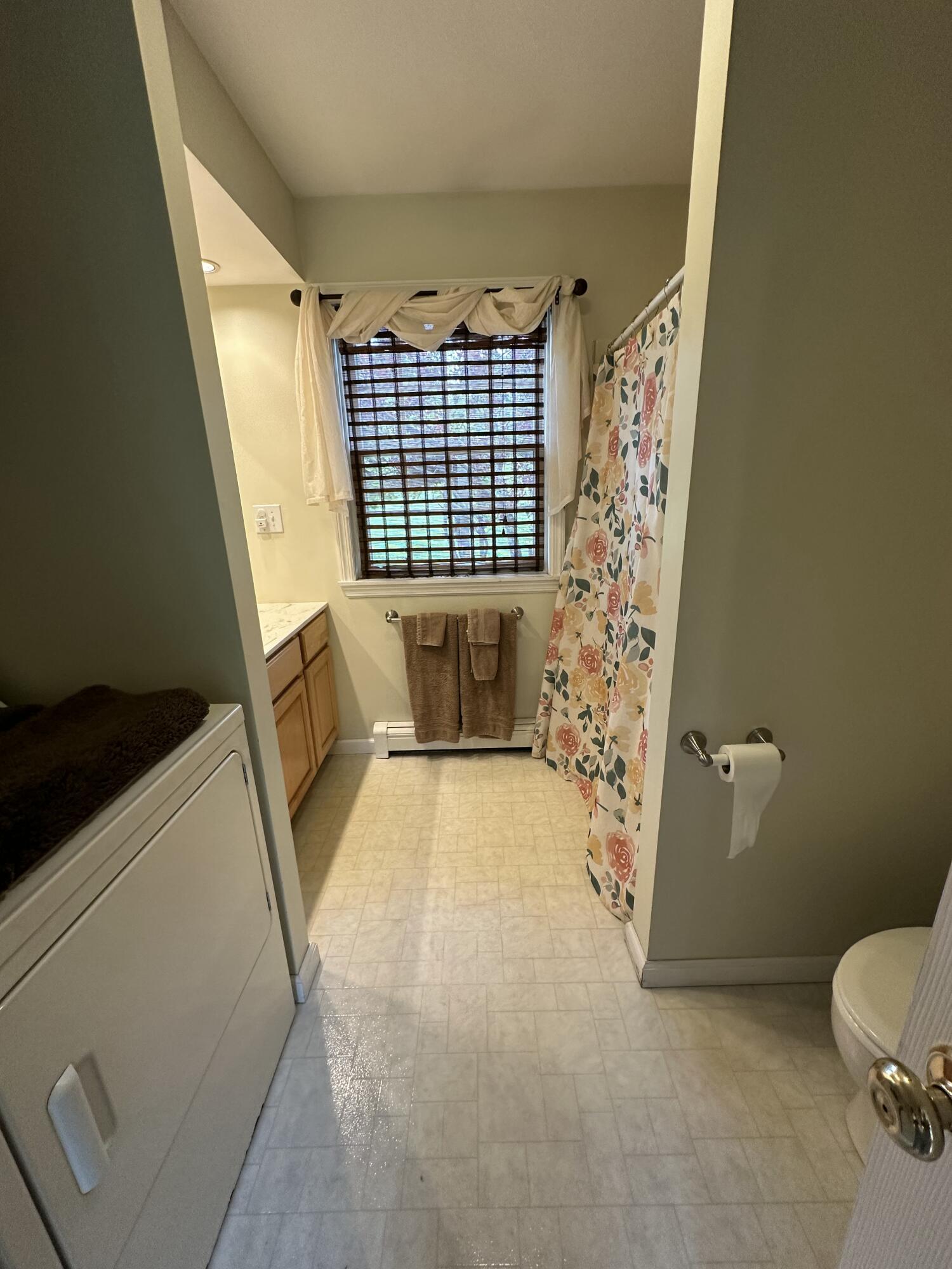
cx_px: 476
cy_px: 634
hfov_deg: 85.7
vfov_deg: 102.1
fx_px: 513
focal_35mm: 14
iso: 200
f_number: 2.2
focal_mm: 2.22
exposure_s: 1/60
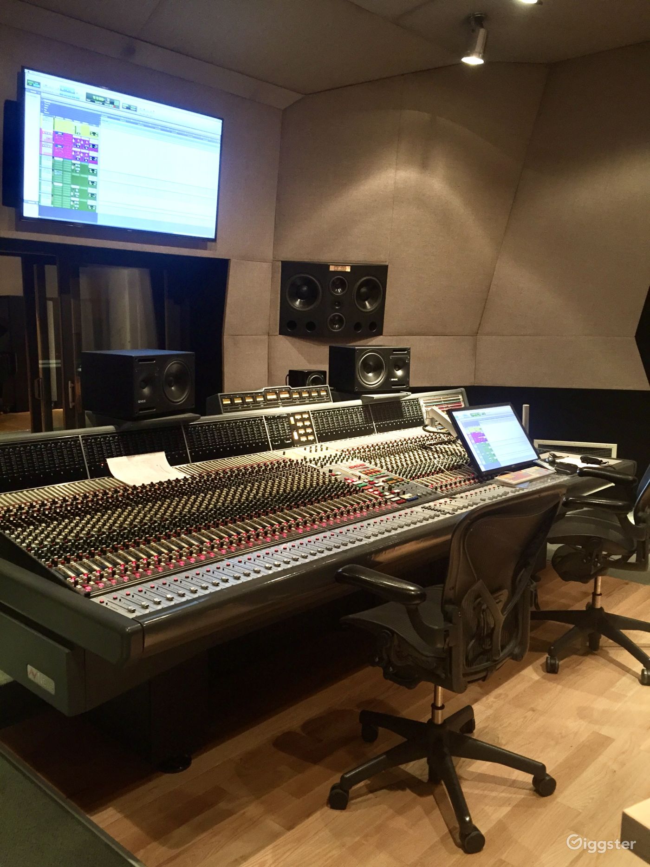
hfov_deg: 48.2
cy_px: 434
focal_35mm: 29
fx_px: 726
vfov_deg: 61.7
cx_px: 325
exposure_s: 1/17
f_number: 2.2
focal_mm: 4.15
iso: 250
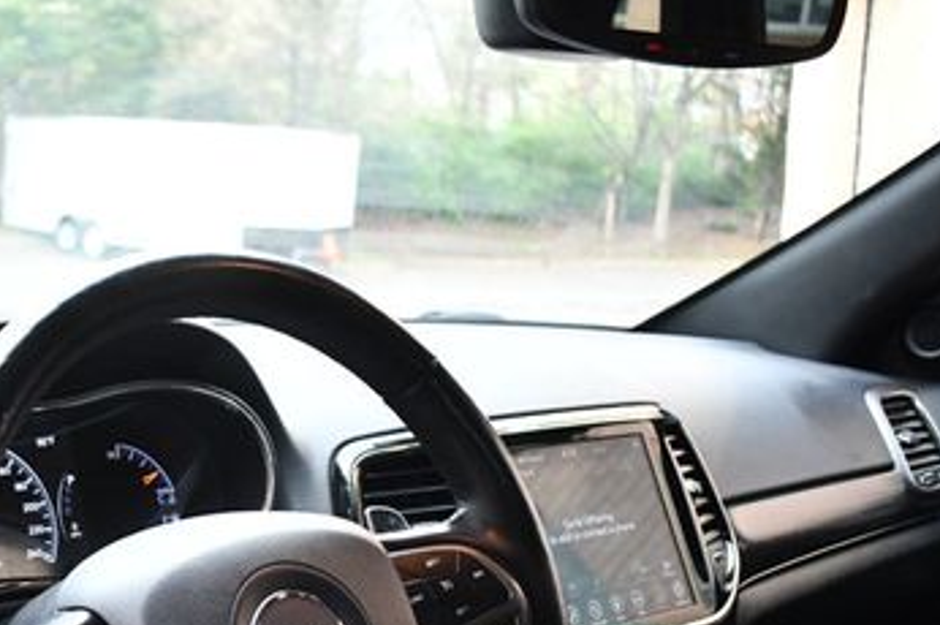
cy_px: 571
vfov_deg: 21.7
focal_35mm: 61
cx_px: 128
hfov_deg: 31.6
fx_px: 1591
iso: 1000
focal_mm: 22
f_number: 3.8
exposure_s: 1/125
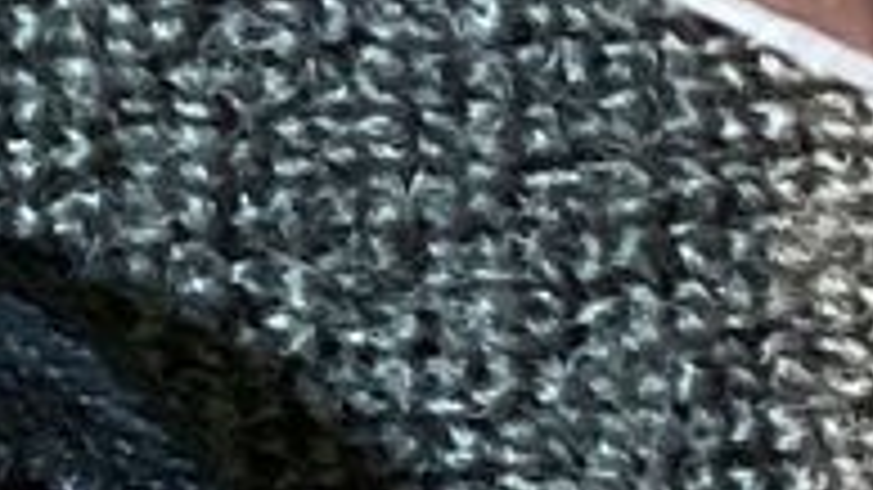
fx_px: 6086
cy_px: 456
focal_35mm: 263
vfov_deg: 4.6
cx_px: 3350
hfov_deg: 6.7
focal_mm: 3.3
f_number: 2.4
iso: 400
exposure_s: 1/40
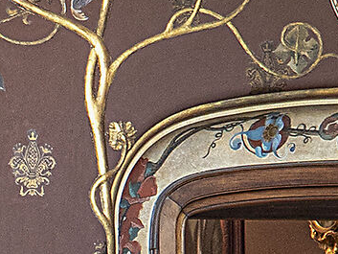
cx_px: -423
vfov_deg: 8.3
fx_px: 1592
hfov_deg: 10.7
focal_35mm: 163
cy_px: 620
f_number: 2.8
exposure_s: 1/20
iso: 400
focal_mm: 12
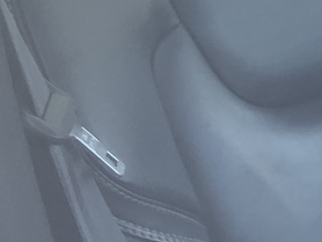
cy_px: 388
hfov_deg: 11.2
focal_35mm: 145
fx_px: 1350
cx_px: 793
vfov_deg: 9.9
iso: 32
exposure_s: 1/172
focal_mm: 3.99
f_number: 1.8
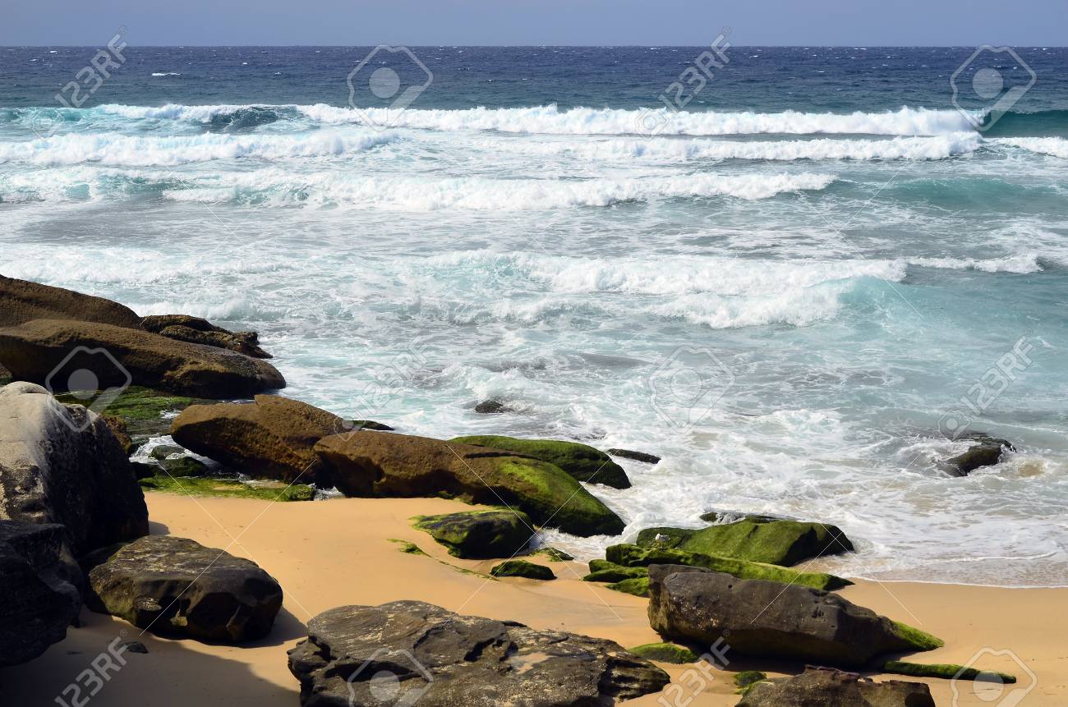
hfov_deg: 28.1
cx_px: 534
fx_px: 2132
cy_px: 354
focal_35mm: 72
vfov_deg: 18.8
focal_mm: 48
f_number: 9
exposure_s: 1/320
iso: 100
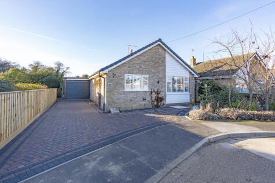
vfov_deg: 73.8
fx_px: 122
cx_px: 138
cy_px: 92
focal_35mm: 16
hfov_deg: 96.7
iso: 100
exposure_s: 1/50
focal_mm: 16
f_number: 7.1
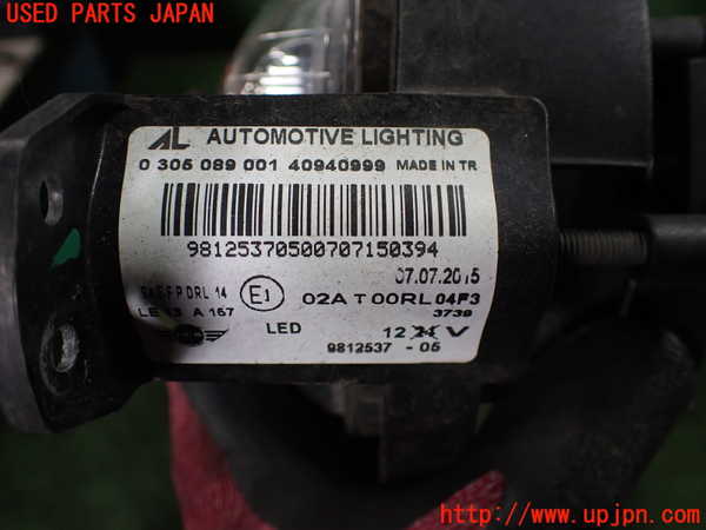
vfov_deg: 46.8
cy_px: 265
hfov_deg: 60.0
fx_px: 612
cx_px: 353
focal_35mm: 30
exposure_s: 1/125
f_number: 2.3
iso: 250
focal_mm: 5.4
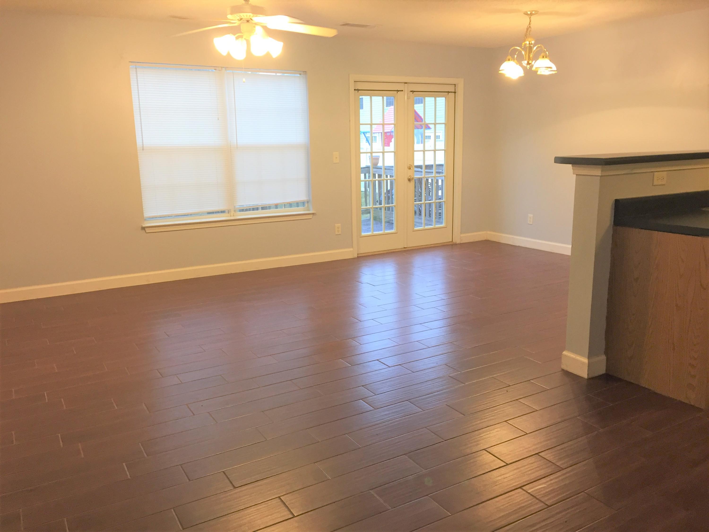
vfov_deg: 48.2
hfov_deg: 61.7
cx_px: 354
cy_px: 266
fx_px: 594
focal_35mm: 29
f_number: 2.2
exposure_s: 1/30
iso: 100
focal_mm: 4.15
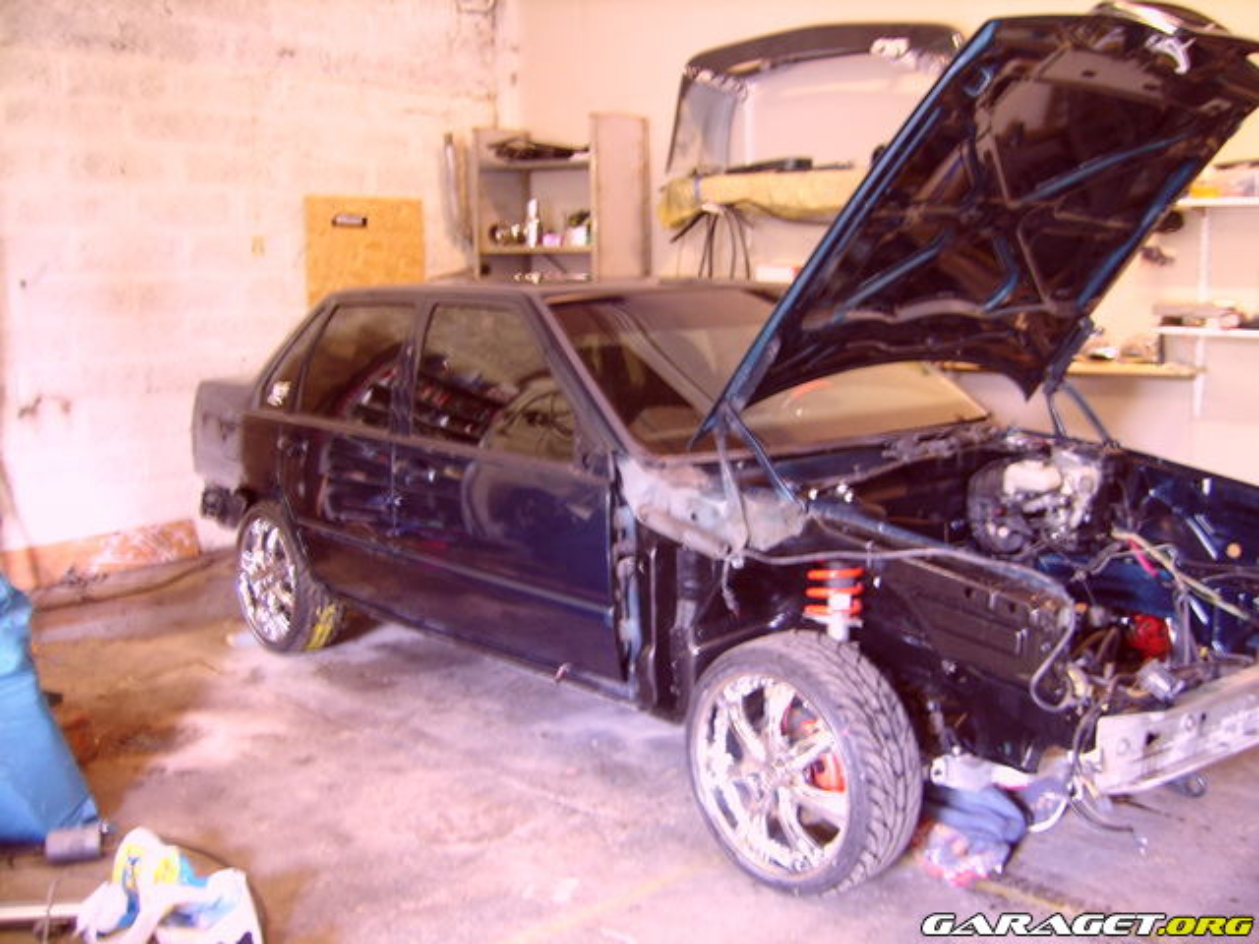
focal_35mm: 35
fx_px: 1273
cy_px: 472
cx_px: 630
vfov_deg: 40.7
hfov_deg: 52.6
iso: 100
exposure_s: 1/2
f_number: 2.8
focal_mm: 5.95
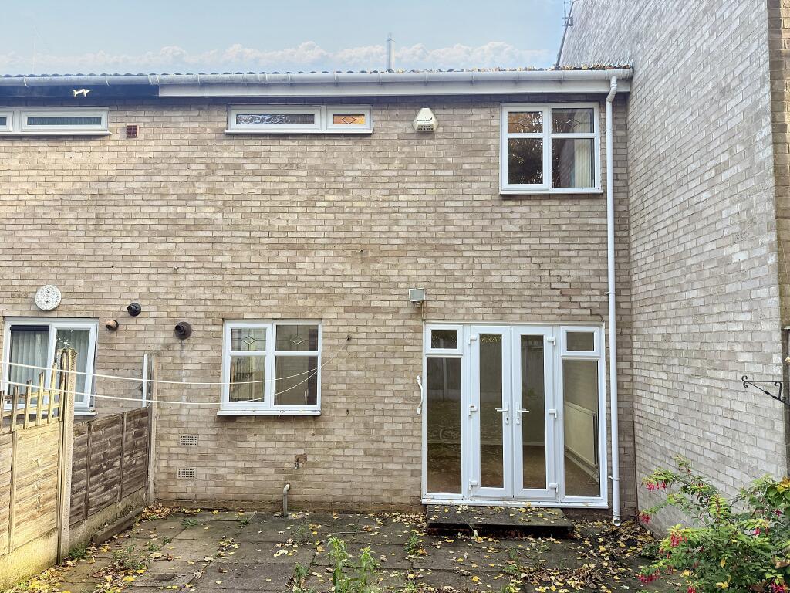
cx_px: 395
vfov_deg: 56.8
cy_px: 296
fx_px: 548
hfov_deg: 71.6
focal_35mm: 24
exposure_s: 1/228
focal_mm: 6.8
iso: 125
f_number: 1.8
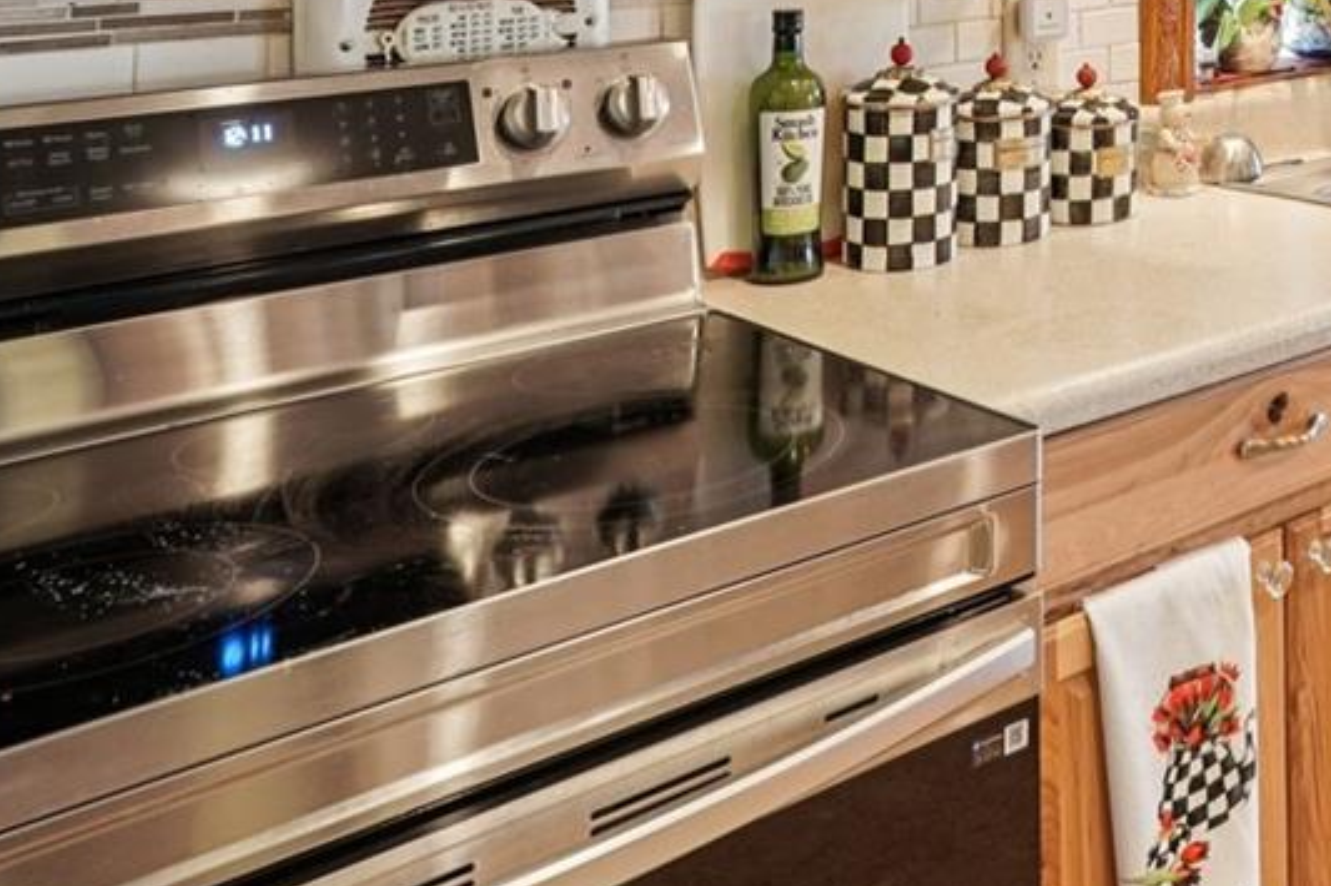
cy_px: -225
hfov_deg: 34.9
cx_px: 1491
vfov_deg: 24.8
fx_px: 1774
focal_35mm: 48
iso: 400
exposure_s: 1/13
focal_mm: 16
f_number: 7.1
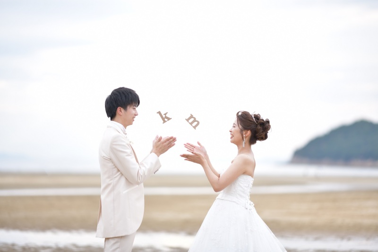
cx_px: 189
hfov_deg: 19.5
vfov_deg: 13.0
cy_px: 126
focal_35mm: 105
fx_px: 1102
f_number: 1.4
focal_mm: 105
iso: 100
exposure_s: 1/400
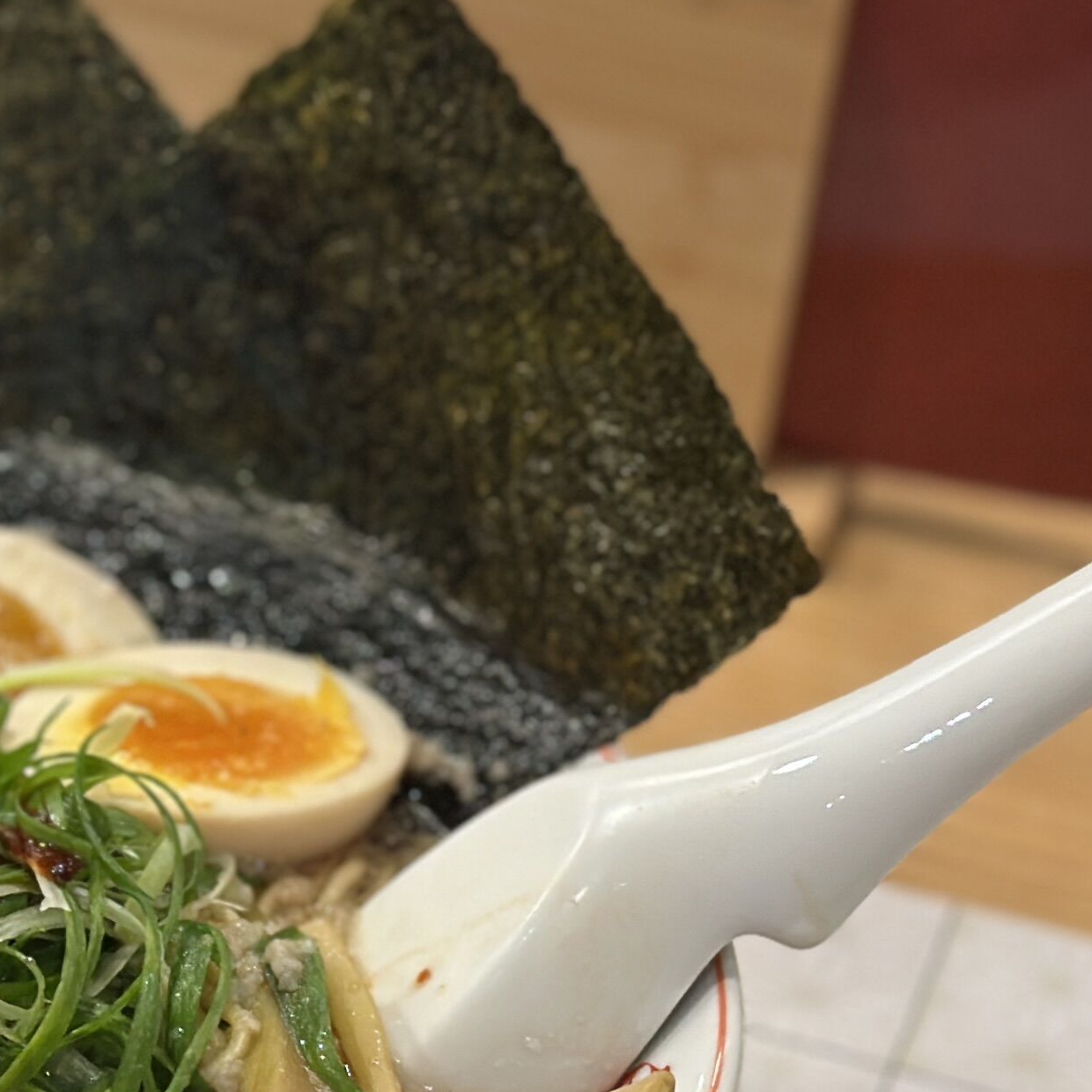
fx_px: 4925
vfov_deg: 12.6
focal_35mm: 138
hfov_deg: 12.3
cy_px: 625
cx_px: -332
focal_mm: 6.86
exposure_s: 1/120
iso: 160
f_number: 1.78
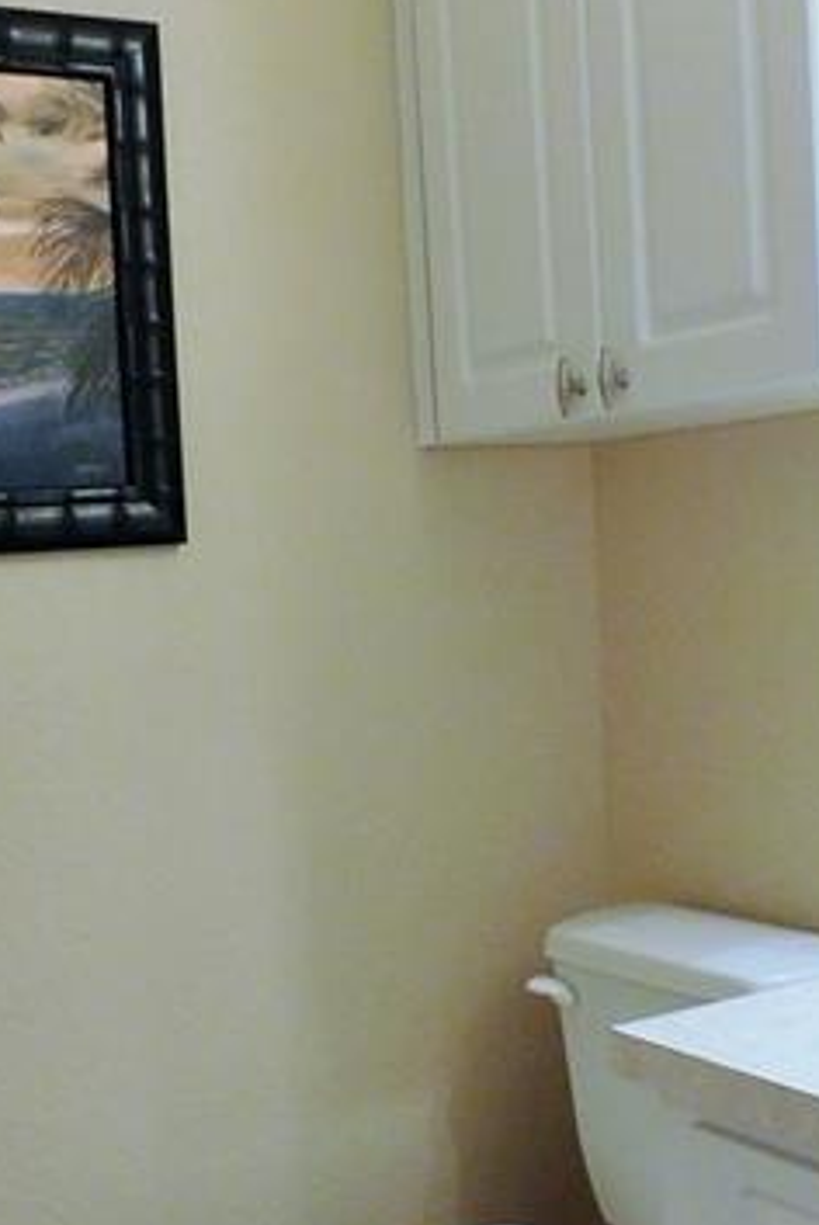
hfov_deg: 26.0
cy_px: 757
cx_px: 368
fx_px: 1771
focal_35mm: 52
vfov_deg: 38.0
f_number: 3
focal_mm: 4
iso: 400
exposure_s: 1/30
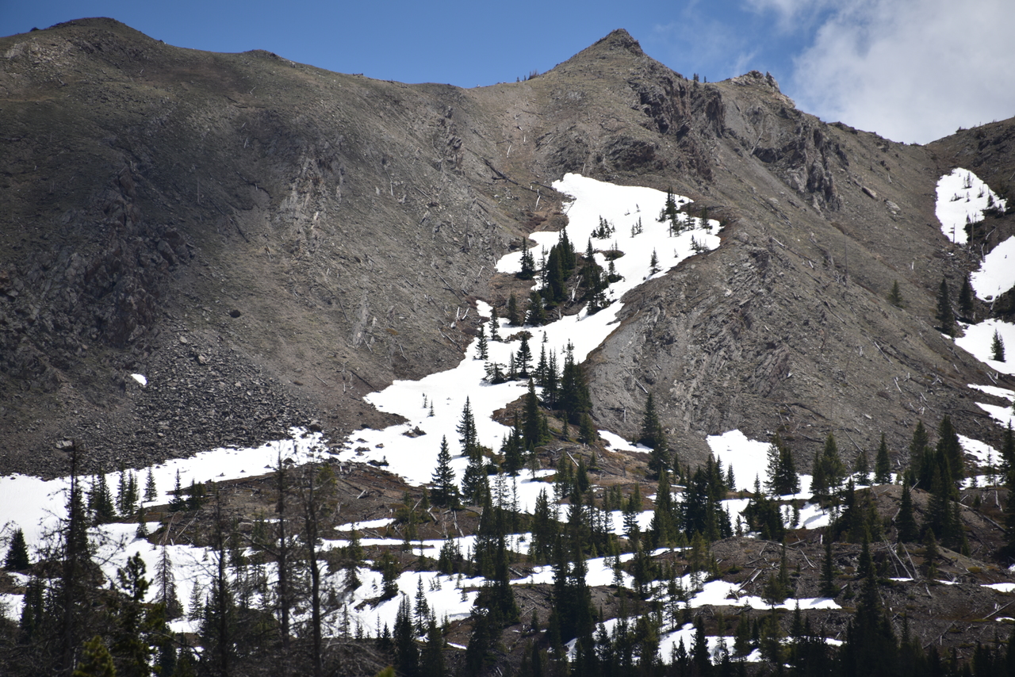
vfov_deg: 4.6
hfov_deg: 6.9
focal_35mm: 300
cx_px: 508
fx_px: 8460
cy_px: 338
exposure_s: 1/640
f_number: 7.1
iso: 100
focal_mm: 300
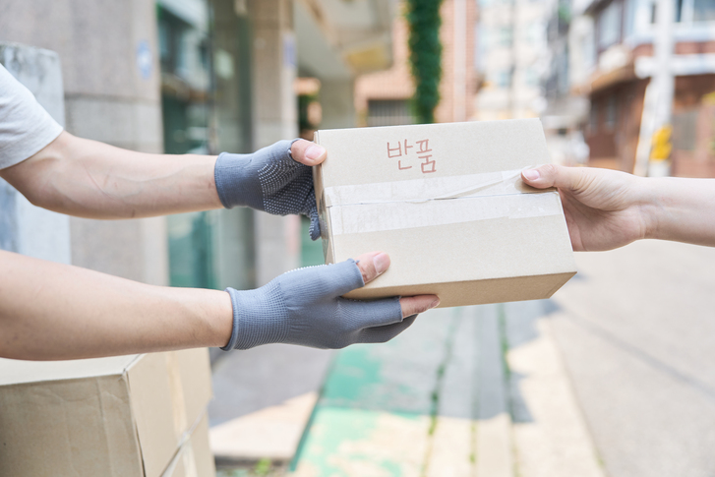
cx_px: 358
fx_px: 735
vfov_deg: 36.0
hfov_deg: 51.9
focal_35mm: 37
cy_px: 238
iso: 100
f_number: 2.8
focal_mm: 37
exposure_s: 1/640
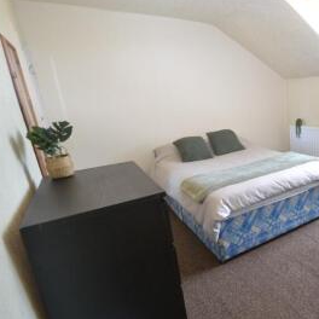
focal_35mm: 23
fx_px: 240
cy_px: 165
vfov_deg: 67.2
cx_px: 268
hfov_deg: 60.2
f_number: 3.5
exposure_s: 1/60
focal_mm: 10
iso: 640
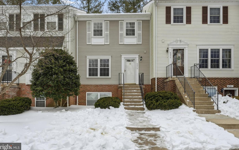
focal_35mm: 22
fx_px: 142
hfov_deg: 80.3
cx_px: 118
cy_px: 69
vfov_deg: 55.6
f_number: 11
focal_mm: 20.7
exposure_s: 1/8000
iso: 400
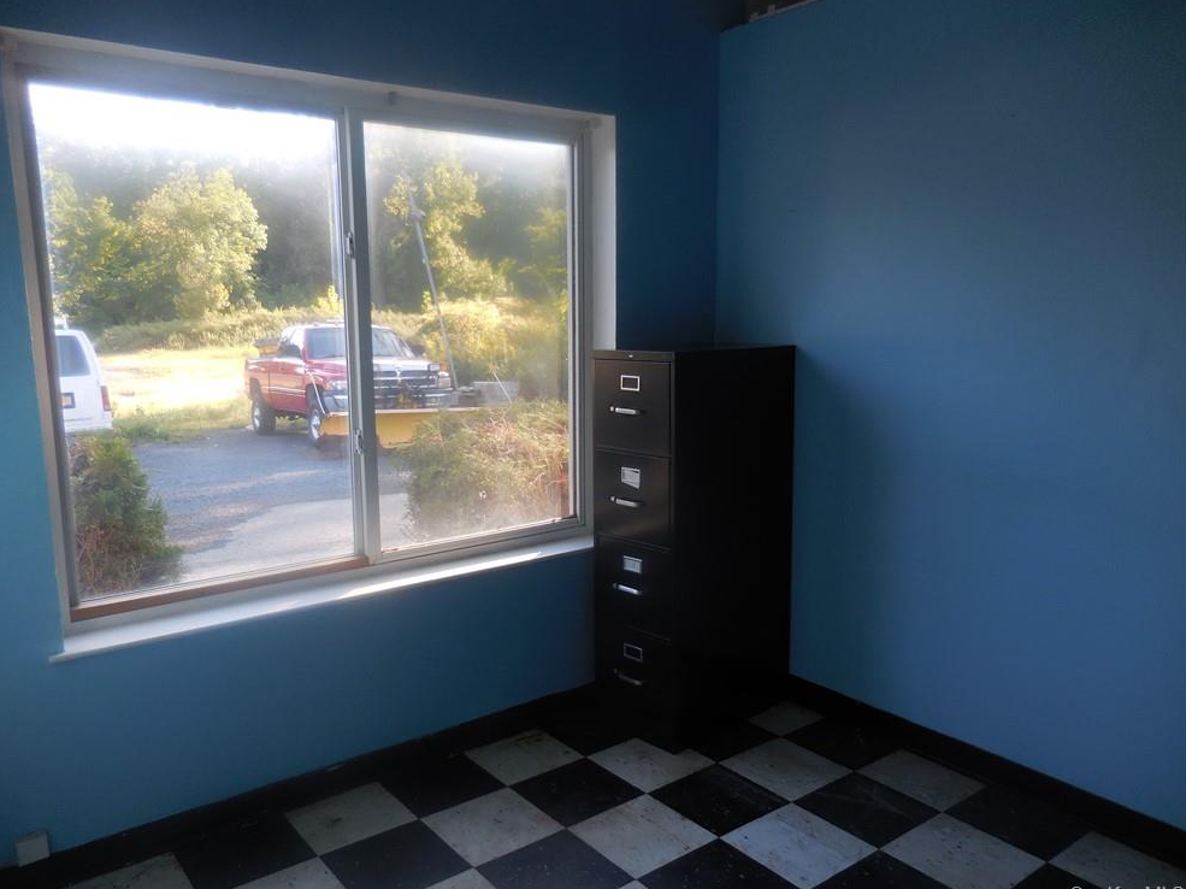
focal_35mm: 26
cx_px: 576
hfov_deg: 67.3
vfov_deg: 53.0
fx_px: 890
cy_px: 447
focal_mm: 4.5
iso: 125
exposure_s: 1/100
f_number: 3.3
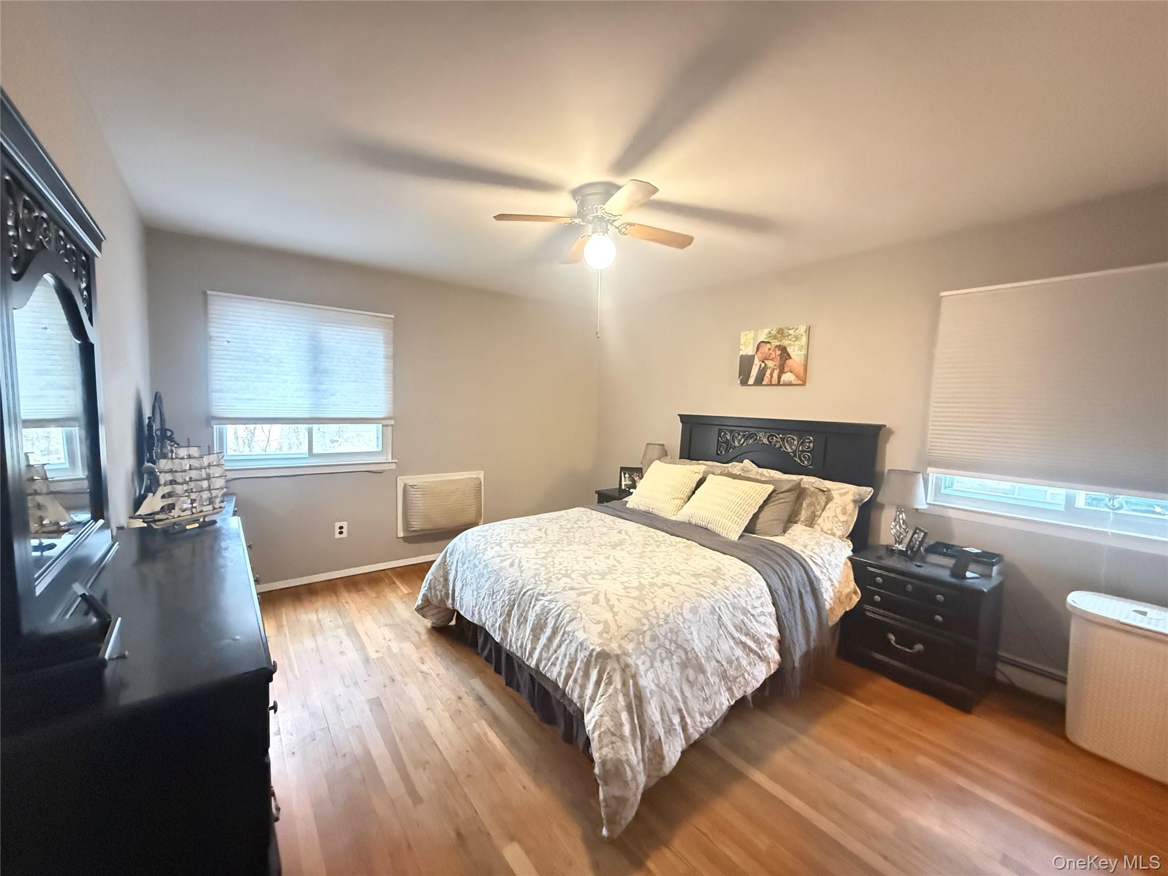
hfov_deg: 102.1
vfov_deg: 85.7
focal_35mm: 14
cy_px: 438
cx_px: 584
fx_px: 472
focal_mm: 2.22
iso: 2000
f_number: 2.2
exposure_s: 1/30
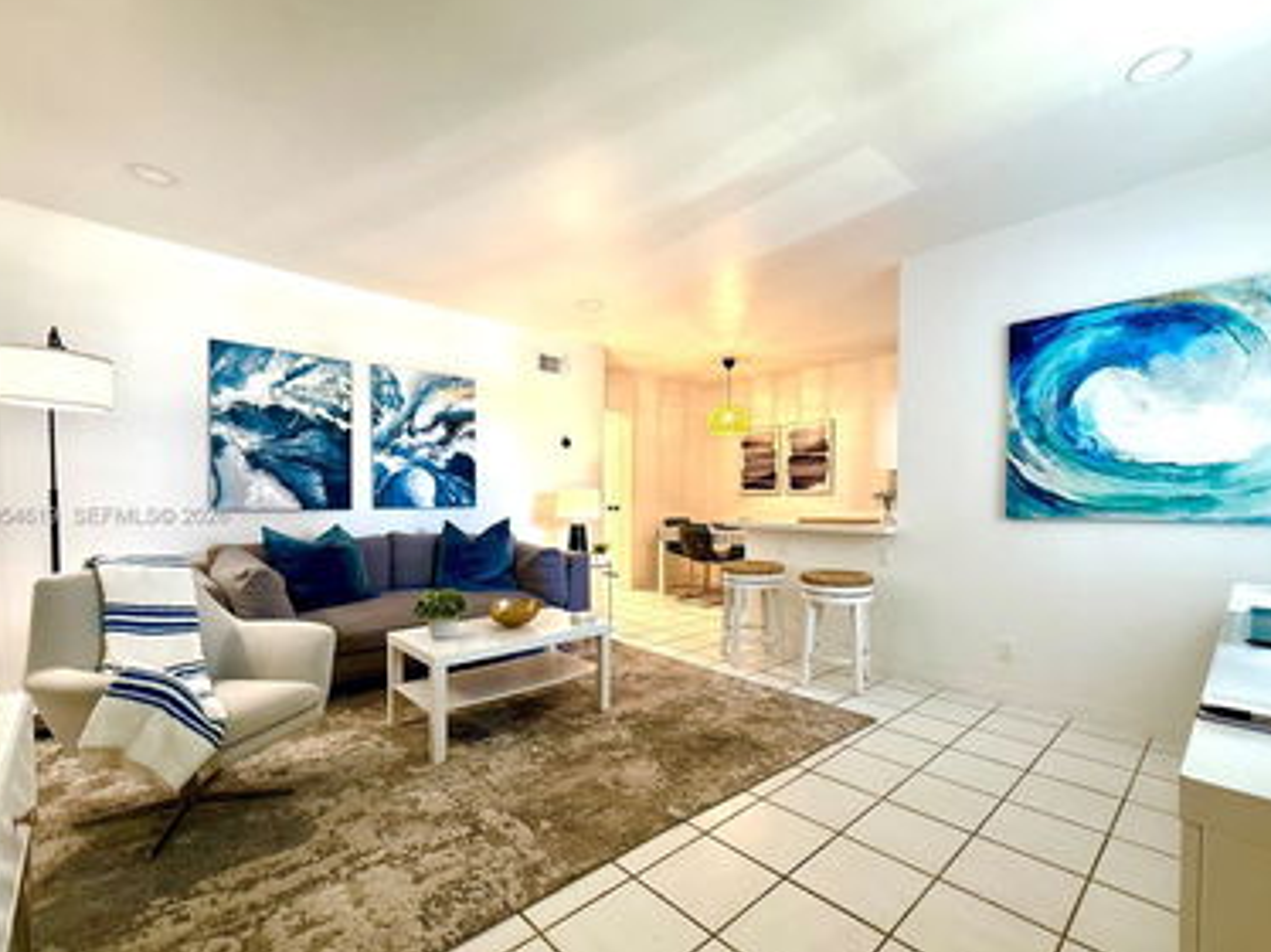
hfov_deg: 94.4
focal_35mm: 16
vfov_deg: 77.9
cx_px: 671
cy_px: 517
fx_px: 587
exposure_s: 1/60
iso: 200
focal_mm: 2.22
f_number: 2.2
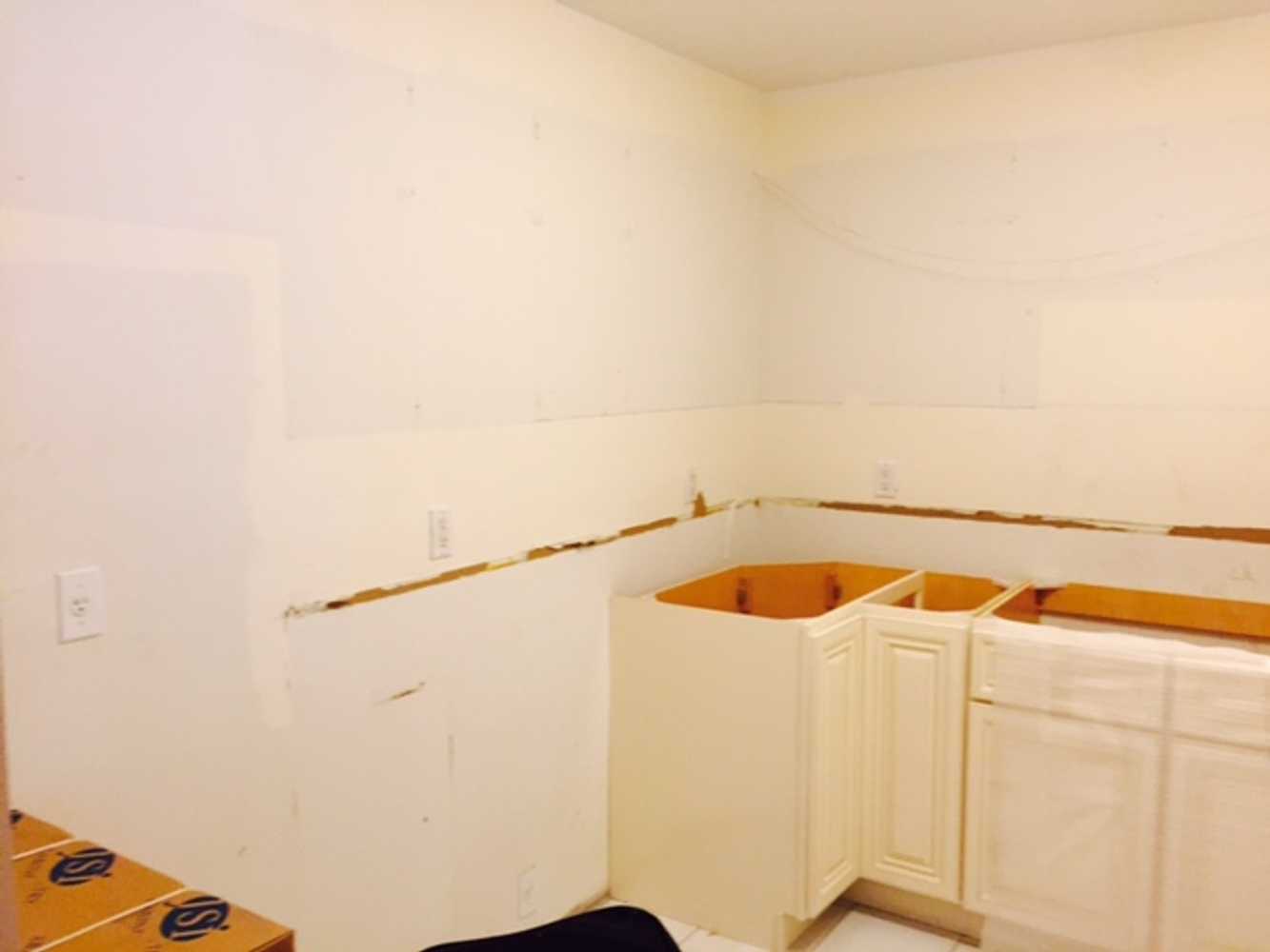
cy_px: 476
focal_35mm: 29
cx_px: 635
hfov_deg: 61.7
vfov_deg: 48.2
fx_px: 1064
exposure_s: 1/30
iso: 100
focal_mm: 4.15
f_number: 2.2
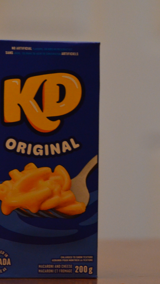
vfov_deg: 8.1
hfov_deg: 4.5
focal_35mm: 268
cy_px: 133
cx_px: 124
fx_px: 2021
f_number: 4.8
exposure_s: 1/80
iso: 3200
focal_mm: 105
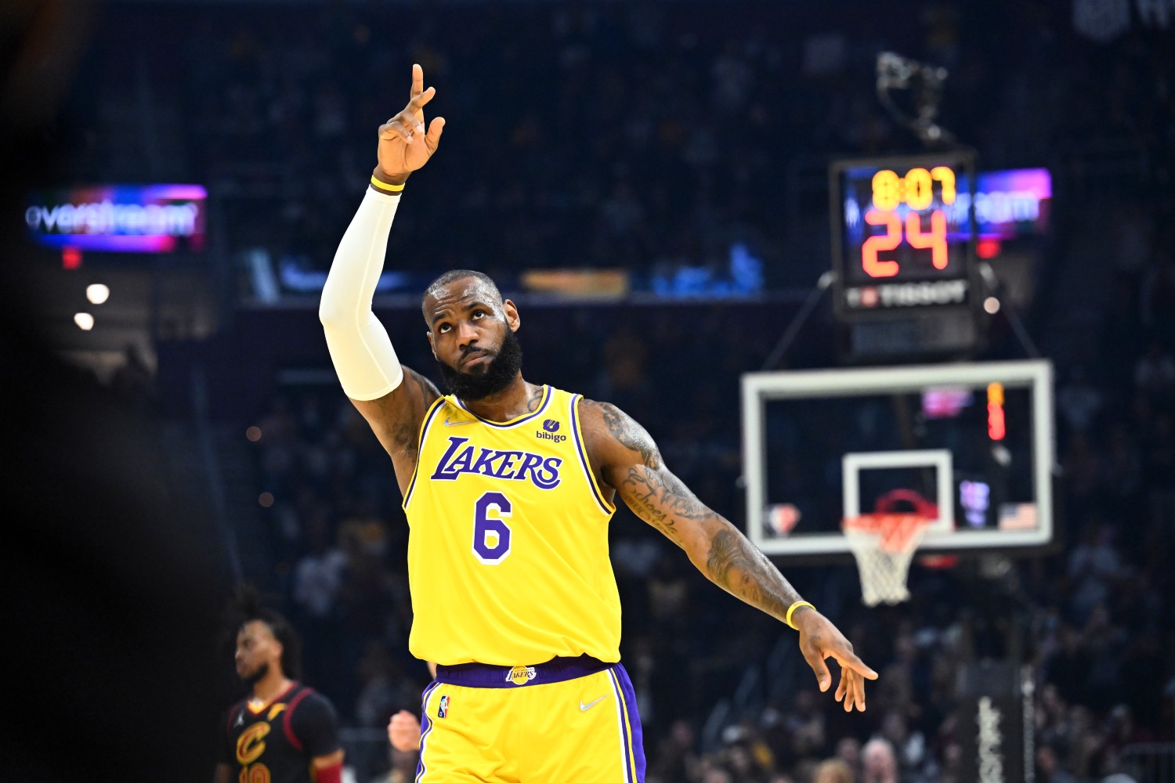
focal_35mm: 150
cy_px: 392
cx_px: 588
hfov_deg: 13.7
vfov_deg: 9.1
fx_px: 4895
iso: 6400
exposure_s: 1/1600
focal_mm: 150
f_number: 4
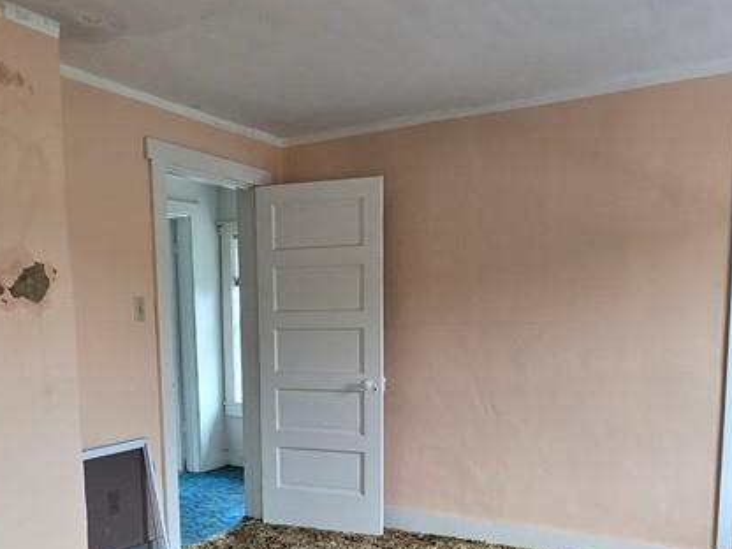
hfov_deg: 56.6
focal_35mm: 32
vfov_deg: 42.3
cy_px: 433
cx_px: 313
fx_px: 677
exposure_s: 1/60
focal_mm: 2.2
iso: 160
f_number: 2.2
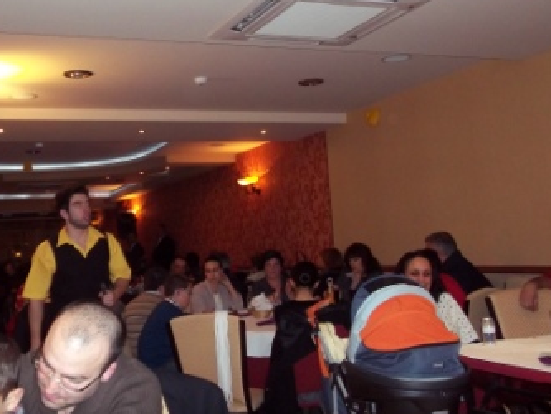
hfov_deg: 43.6
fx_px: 685
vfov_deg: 33.6
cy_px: 181
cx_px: 215
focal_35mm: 43
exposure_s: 1/30
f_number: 2.9
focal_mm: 5.7
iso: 250
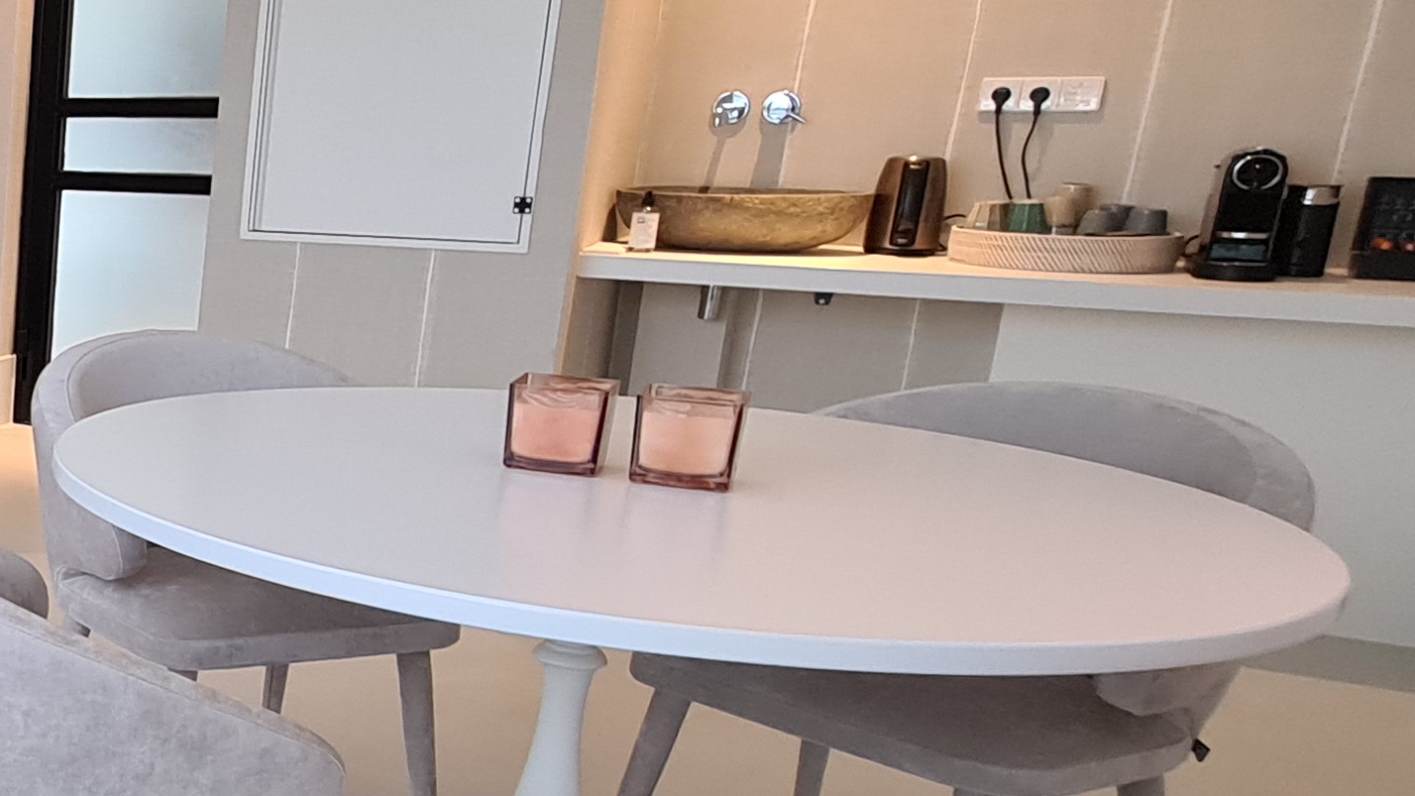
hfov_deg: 35.3
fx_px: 1501
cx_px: -411
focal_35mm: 40
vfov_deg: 29.6
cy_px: 485
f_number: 2.2
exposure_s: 1/50
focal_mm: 2.2
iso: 320
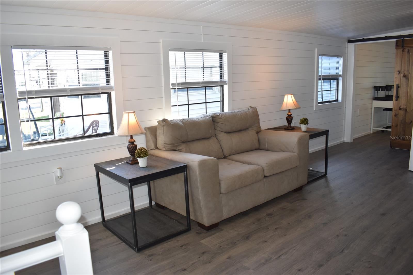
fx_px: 310
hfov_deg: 67.4
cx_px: 206
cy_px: 138
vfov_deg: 47.9
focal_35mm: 27
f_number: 5
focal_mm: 18
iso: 560
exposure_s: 1/200
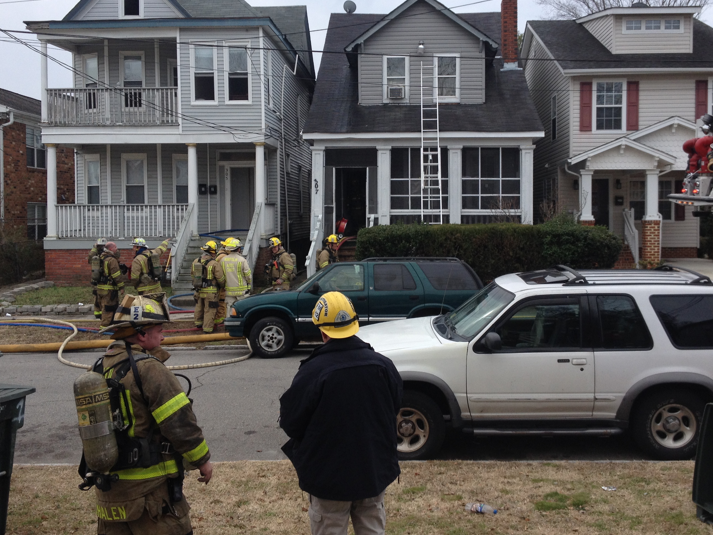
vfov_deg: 32.8
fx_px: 906
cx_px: 389
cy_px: 232
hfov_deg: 42.9
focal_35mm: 44
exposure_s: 1/767
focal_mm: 4.28
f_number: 2.4
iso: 50
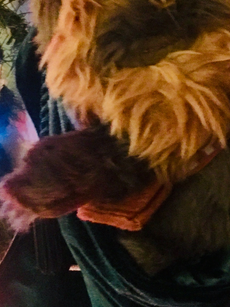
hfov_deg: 20.4
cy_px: 96
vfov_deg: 26.8
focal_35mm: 72
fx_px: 638
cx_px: 159
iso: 320
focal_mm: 4.15
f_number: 2.2
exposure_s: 1/4
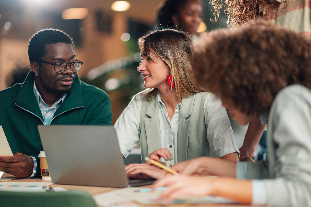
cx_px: 156
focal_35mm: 85
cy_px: 104
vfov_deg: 16.1
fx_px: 734
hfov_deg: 23.9
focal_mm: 85
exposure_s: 1/400
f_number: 1.4
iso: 160
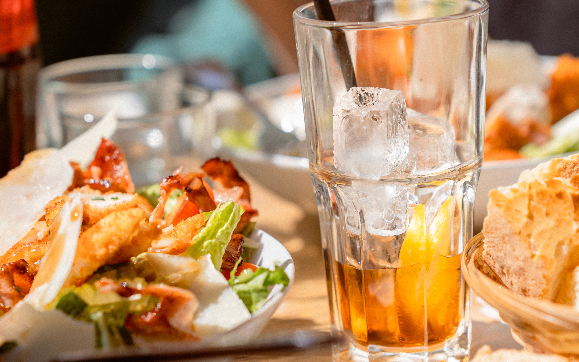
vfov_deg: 11.4
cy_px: 250
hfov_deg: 18.1
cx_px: 290
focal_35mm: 115
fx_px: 1815
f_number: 3.5
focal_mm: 75
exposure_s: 1/1000
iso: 100
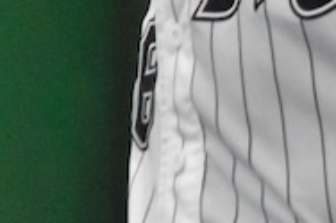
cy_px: -285
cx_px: 340
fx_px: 14852
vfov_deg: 0.9
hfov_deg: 1.3
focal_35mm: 1593
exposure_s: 1/2000
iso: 10000
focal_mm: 195
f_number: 5.6
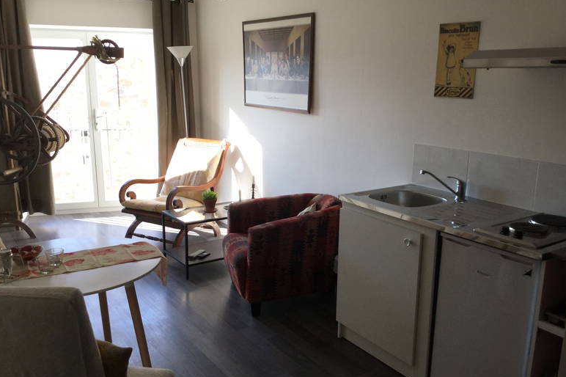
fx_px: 519
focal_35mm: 33
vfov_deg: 39.9
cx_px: 285
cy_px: 204
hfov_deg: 57.2
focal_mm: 3.3
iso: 32
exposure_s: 1/100
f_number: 2.4
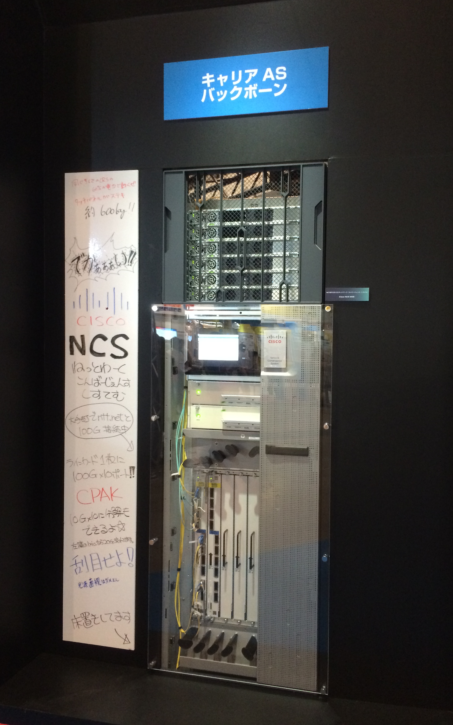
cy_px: 361
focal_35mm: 32
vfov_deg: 59.7
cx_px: 258
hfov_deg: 39.3
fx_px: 632
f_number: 2.2
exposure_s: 1/30
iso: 250
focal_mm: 4.12
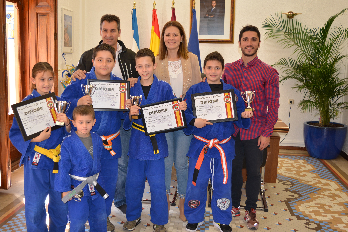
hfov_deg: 48.4
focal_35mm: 40
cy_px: 119
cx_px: 159
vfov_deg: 33.5
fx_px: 387
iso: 400
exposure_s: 1/100
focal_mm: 24
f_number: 4
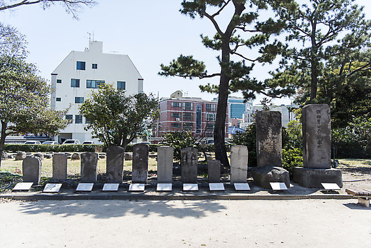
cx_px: 186
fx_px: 309
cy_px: 124
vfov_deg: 43.7
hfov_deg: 61.9
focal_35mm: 30
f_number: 2.8
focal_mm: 30
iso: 250
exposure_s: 1/2000
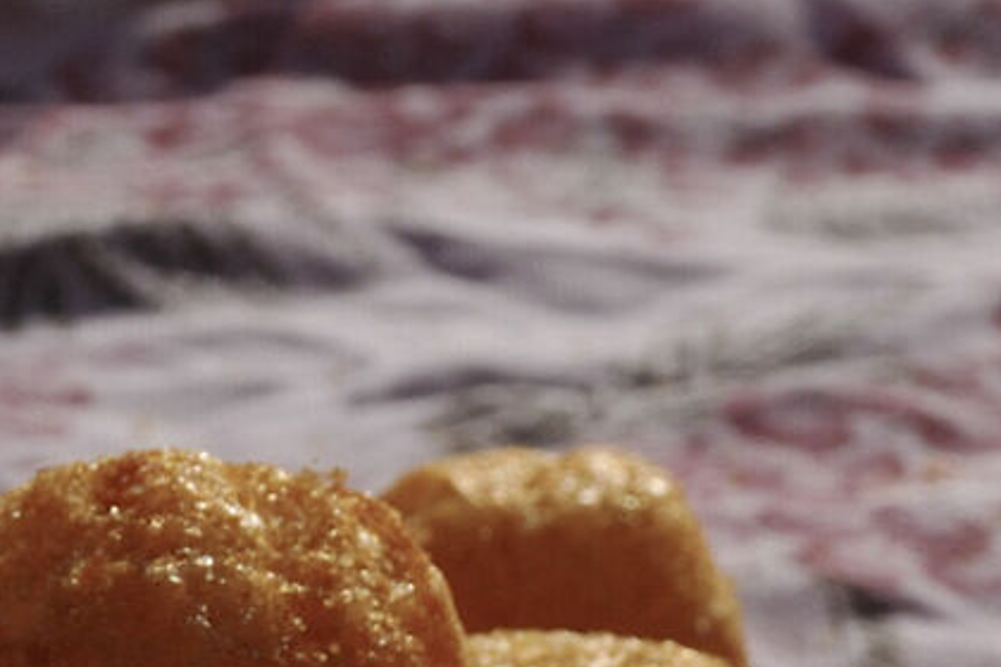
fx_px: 5255
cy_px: 1433
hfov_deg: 10.9
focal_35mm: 189
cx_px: 622
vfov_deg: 7.0
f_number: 10
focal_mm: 22
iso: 100
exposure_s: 1/350
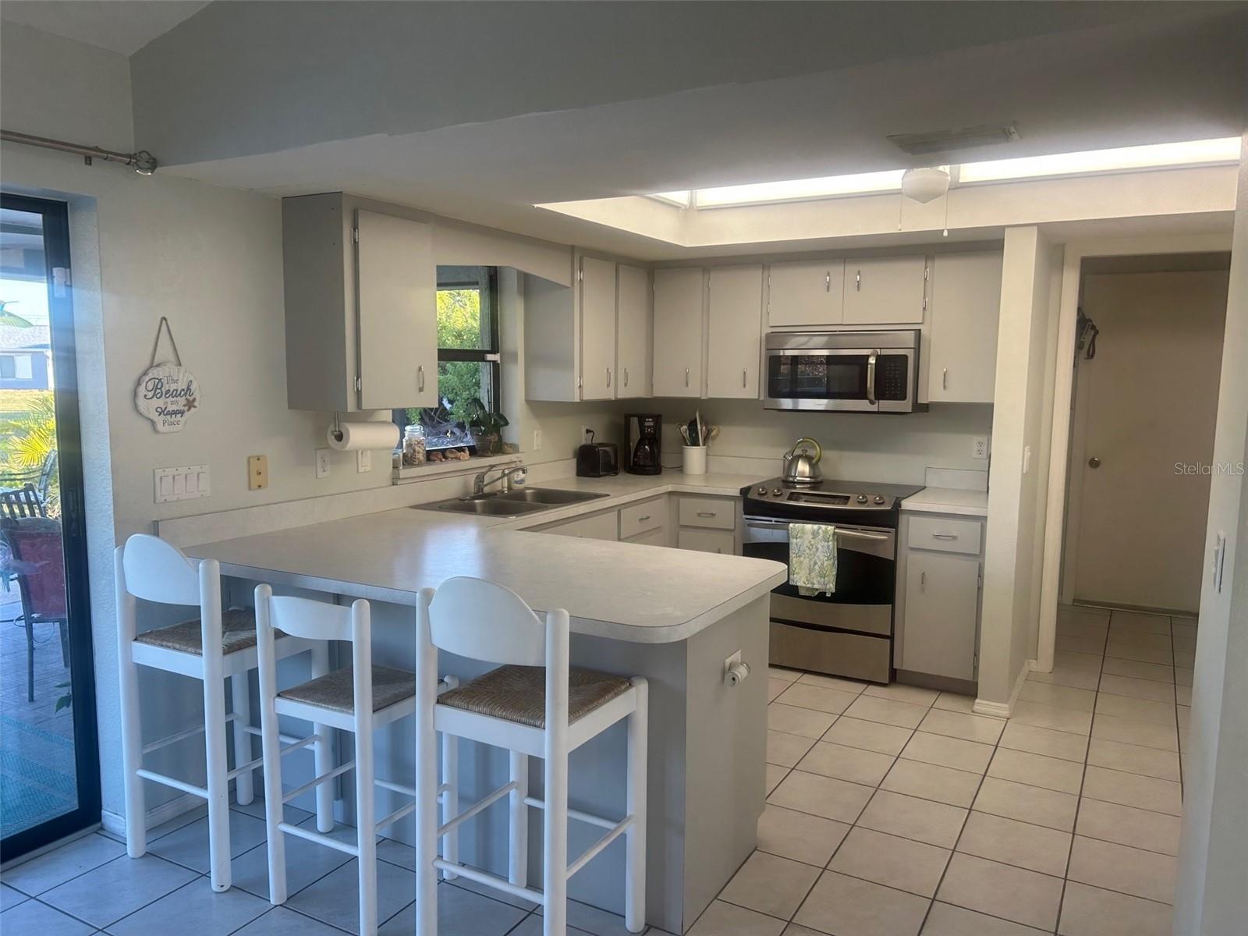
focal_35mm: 26
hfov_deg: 67.3
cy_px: 468
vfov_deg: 53.1
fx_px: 937
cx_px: 624
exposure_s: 1/163
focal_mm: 5.7
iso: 64
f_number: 1.5
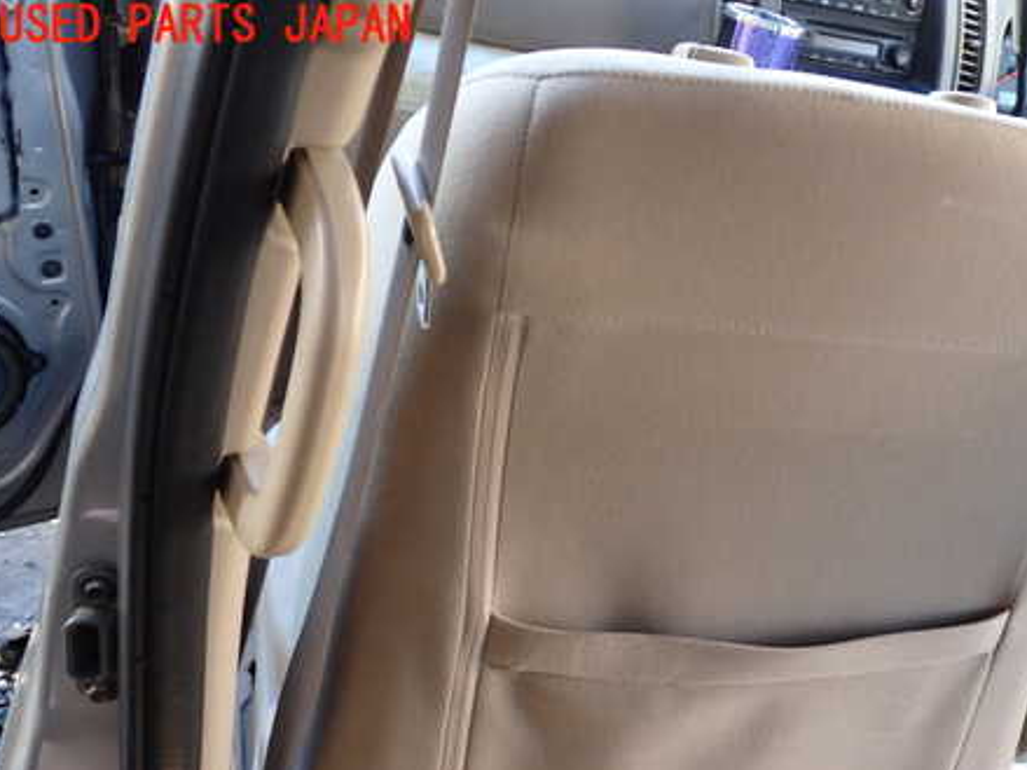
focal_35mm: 41
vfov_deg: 34.7
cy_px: 524
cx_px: 688
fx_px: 1216
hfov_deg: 45.1
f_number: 2.3
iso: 200
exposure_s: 1/60
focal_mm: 5.4
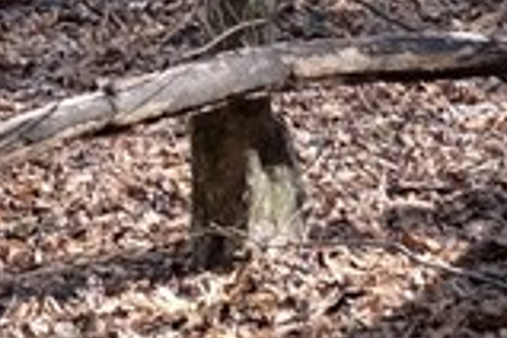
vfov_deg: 4.0
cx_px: -112
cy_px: -749
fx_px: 4619
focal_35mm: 328
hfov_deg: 6.2
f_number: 5
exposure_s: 1/160
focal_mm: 32
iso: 200
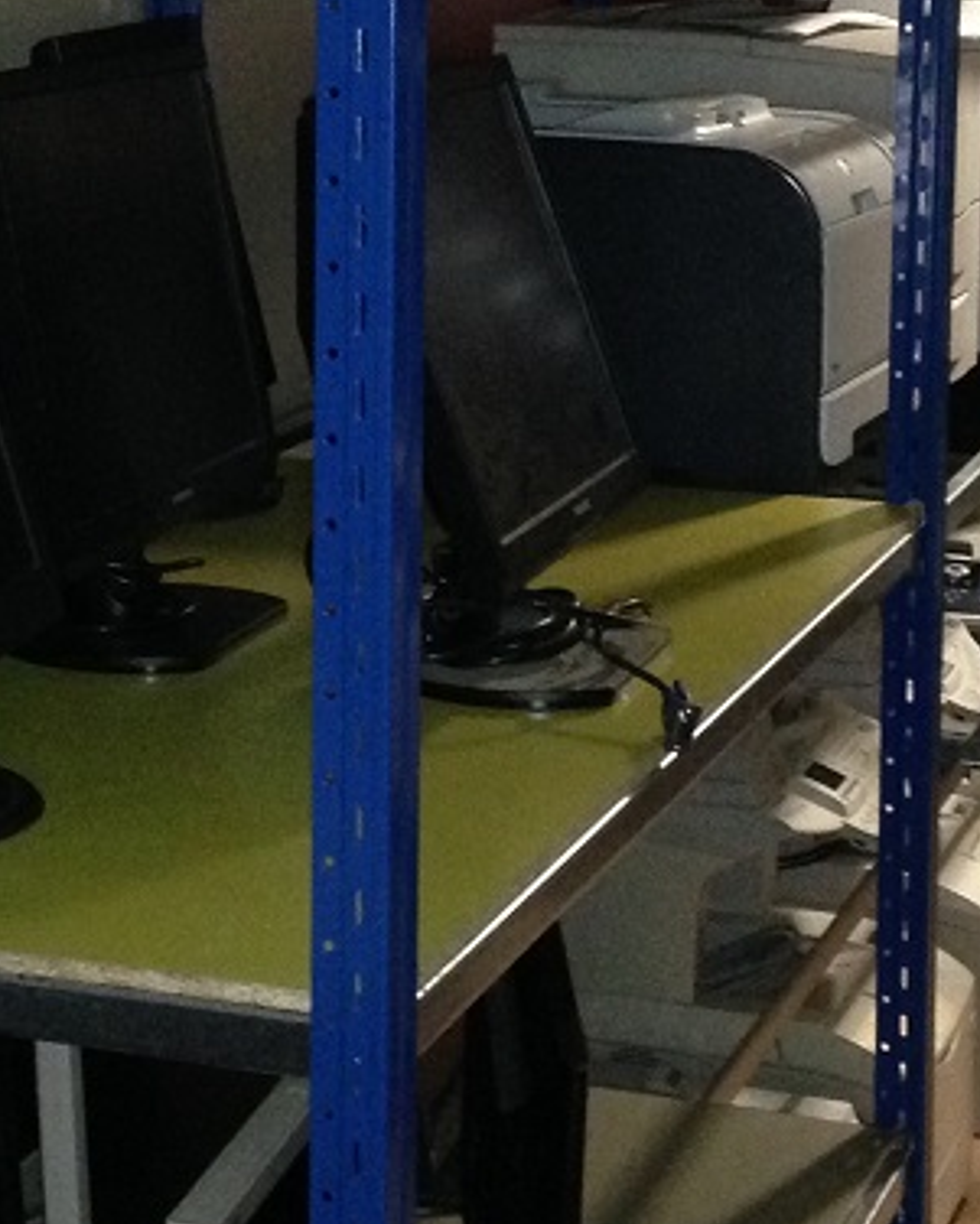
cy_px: 272
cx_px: 396
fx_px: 3552
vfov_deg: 19.4
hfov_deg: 15.7
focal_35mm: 98
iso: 400
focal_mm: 4.12
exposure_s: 1/16
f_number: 2.4
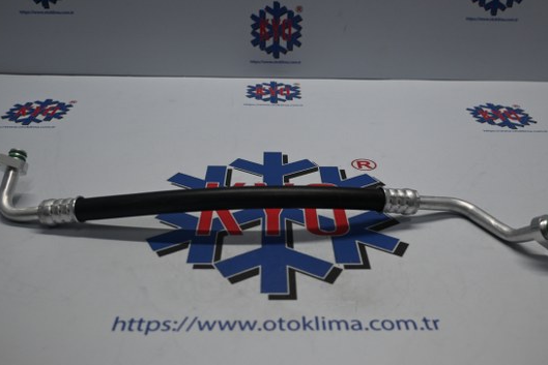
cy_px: 165
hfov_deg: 54.6
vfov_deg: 38.0
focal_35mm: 35
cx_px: 281
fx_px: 531
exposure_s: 1/200
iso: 400
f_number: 3.8
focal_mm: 20.5
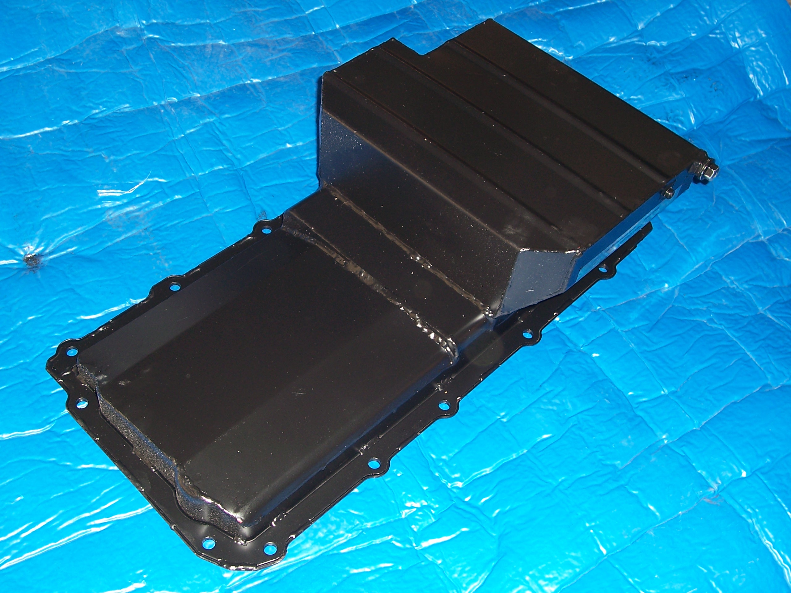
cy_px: 296
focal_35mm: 42
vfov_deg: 34.3
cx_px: 396
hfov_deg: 44.8
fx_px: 960
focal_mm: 7
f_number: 3
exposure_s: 1/60
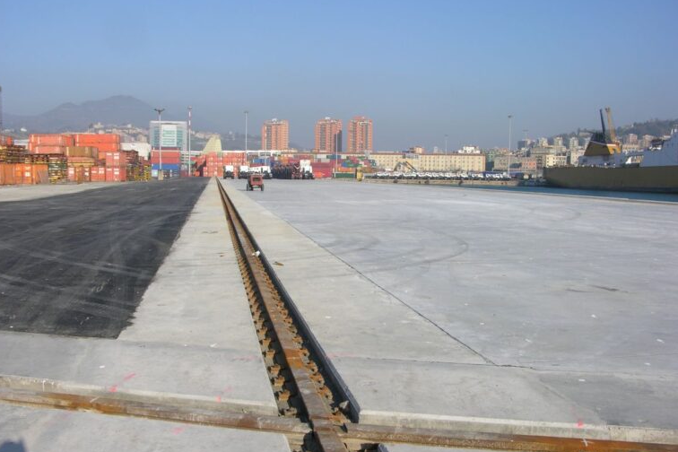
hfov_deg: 51.9
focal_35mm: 37
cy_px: 234
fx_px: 697
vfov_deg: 35.9
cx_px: 335
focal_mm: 8.9
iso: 50
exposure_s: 1/238
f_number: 6.3
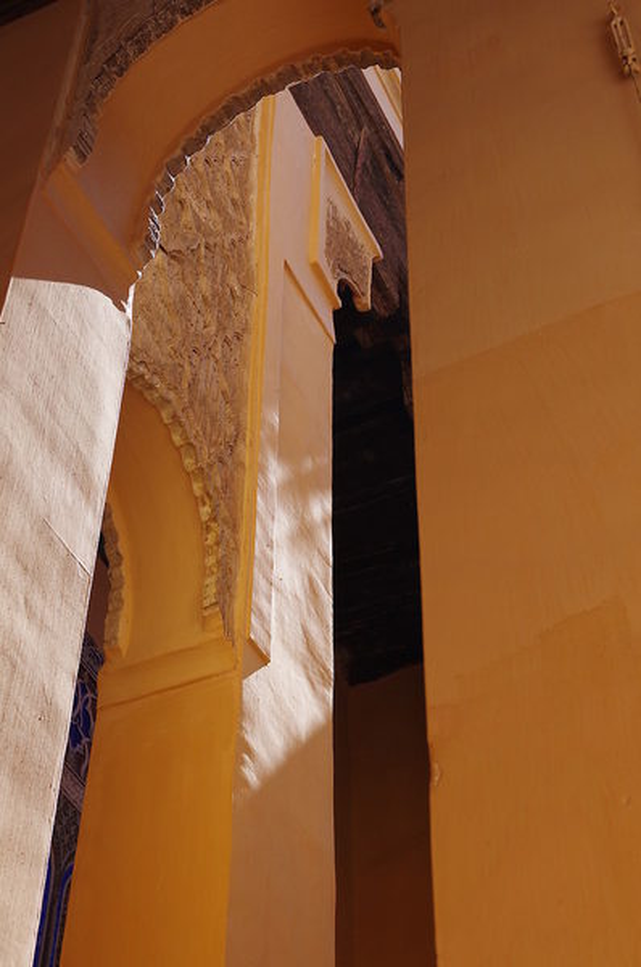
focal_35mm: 52
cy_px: 484
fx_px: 1394
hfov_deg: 25.9
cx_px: 320
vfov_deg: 38.2
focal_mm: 35
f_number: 7.1
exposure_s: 1/160
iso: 200
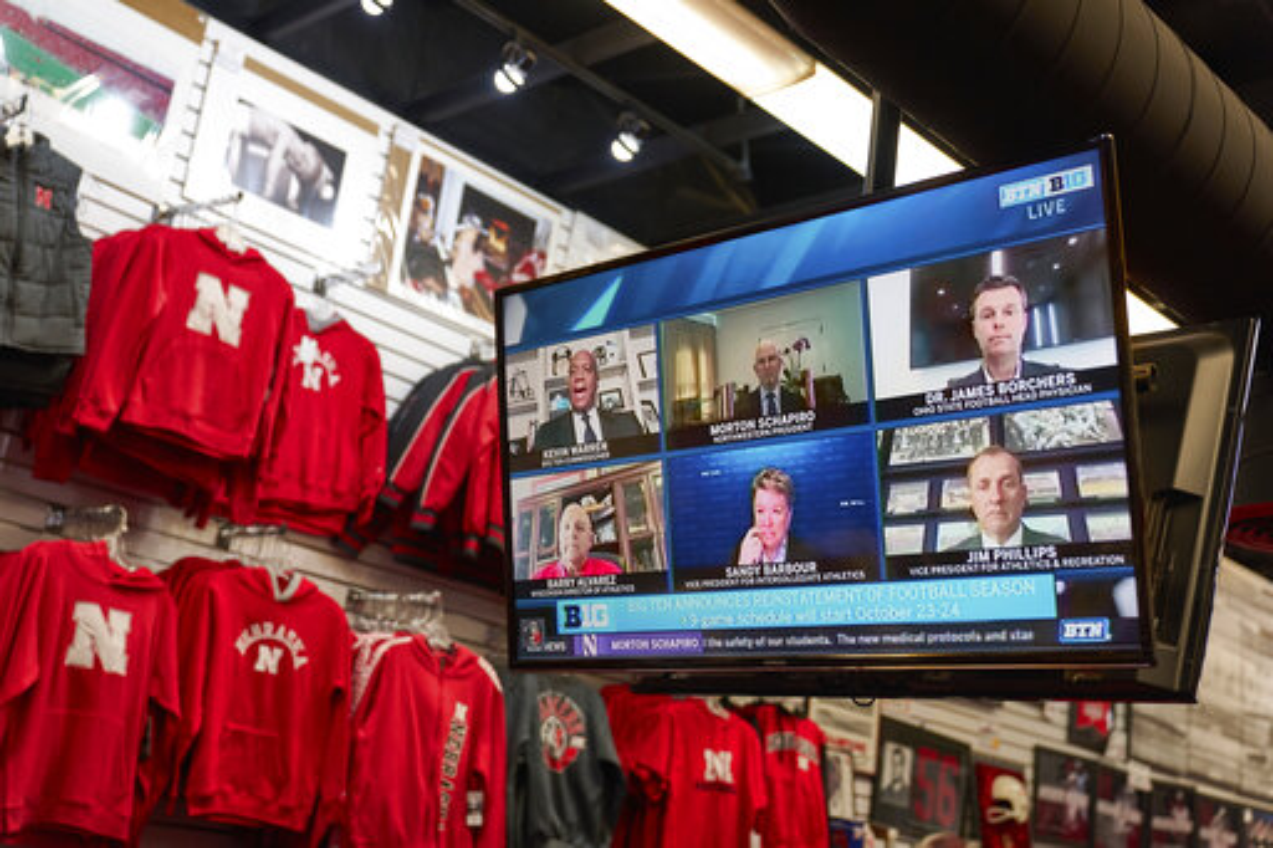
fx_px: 1520
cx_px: 636
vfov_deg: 31.2
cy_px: 424
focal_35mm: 43
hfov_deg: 45.4
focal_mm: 43
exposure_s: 1/200
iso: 500
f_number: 2.8
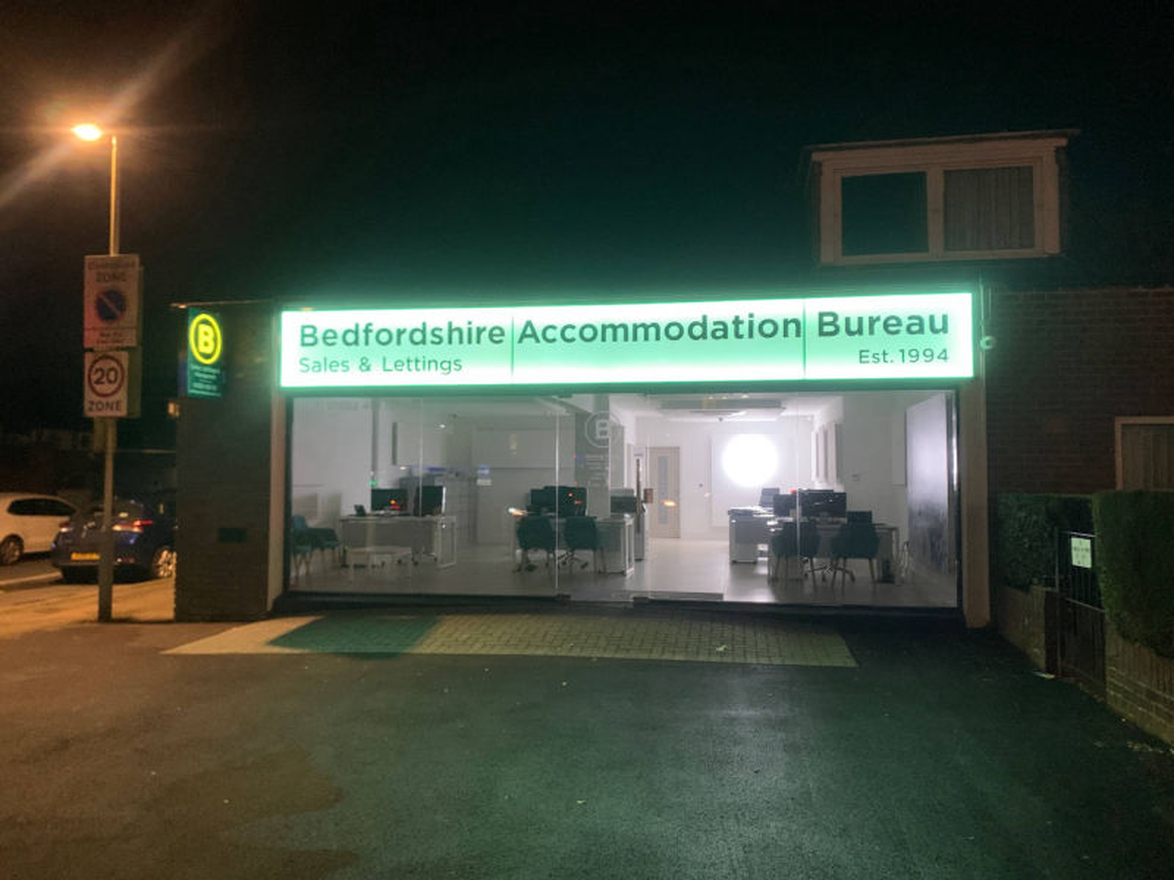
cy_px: 440
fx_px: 882
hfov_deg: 67.3
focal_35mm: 26
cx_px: 587
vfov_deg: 53.1
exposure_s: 1/30
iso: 500
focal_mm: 4.25
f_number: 1.8
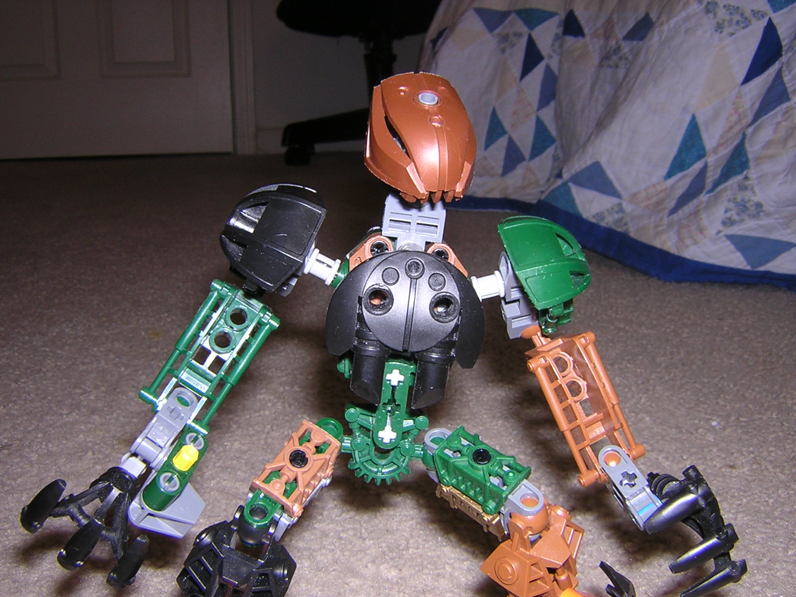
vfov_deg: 39.7
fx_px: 828
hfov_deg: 51.4
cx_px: 398
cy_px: 298
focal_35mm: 36
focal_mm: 4.7
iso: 100
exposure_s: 1/60.1
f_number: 5.2
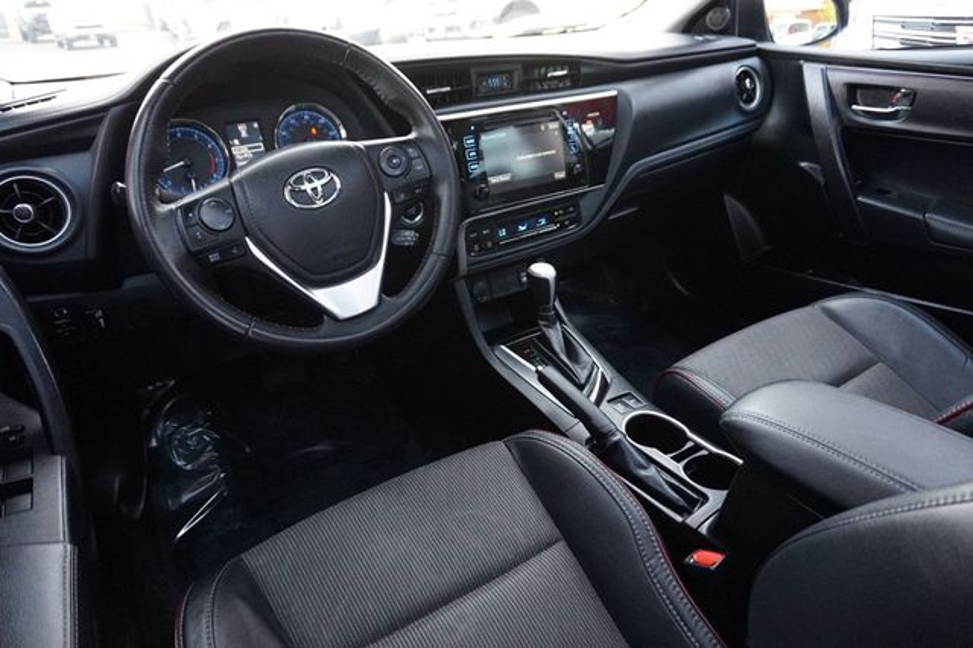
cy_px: 324
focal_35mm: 24
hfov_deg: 73.8
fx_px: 648
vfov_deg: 53.1
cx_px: 486
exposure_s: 1/160
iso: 2000
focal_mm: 16
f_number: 3.5
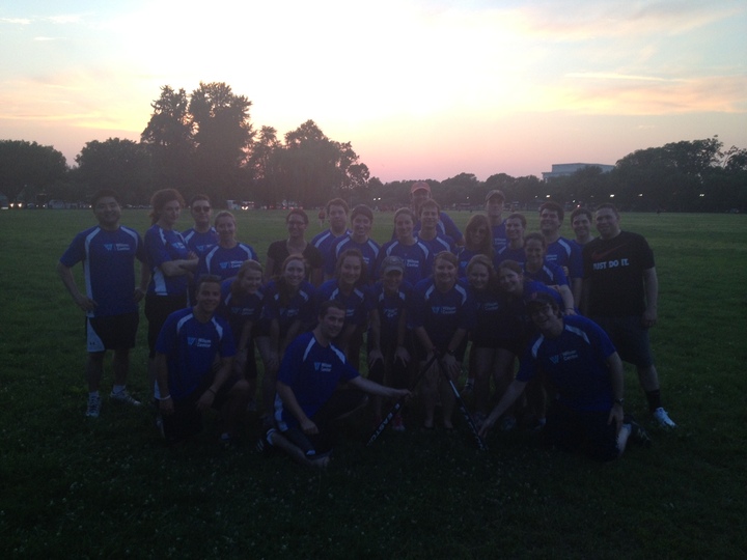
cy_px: 280
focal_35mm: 35
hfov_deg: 52.6
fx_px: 755
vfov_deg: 40.7
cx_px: 374
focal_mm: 4.28
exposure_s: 1/120
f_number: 2.4
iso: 80
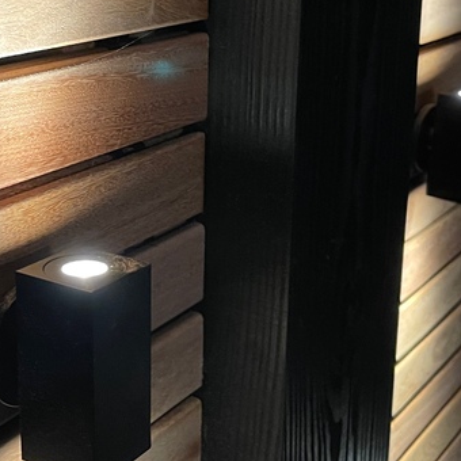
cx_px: 124
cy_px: 161
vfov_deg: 27.2
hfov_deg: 27.0
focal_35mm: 63
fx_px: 949
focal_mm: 5.1
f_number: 1.6
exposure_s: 1/31
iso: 400
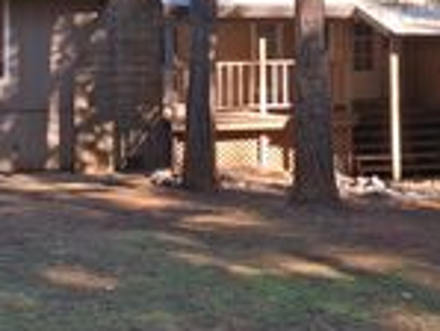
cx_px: 337
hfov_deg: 22.3
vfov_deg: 16.7
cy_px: 13
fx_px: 1107
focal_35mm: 87
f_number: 1.8
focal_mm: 3.98
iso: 25
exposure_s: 1/120
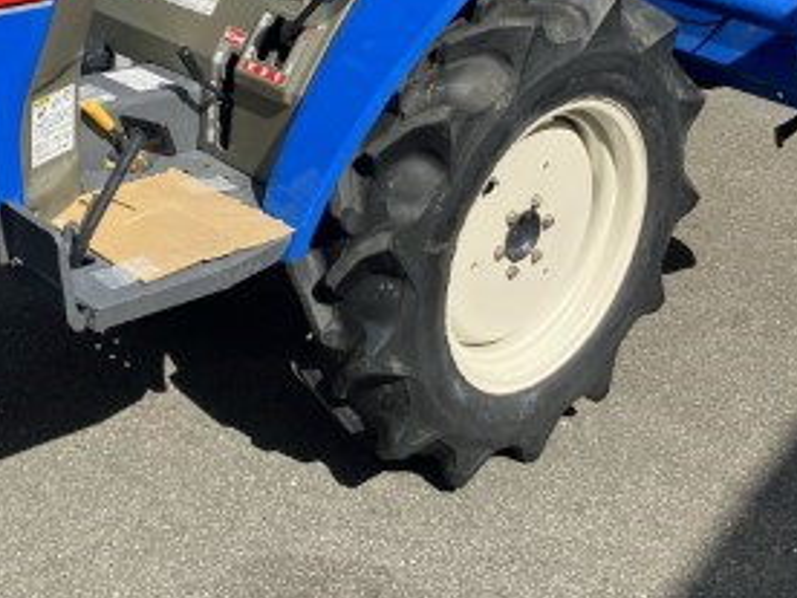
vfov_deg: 22.4
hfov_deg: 29.2
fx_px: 1497
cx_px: 167
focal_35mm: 65
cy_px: 142
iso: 32
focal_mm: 3.99
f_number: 1.8
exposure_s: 1/1736
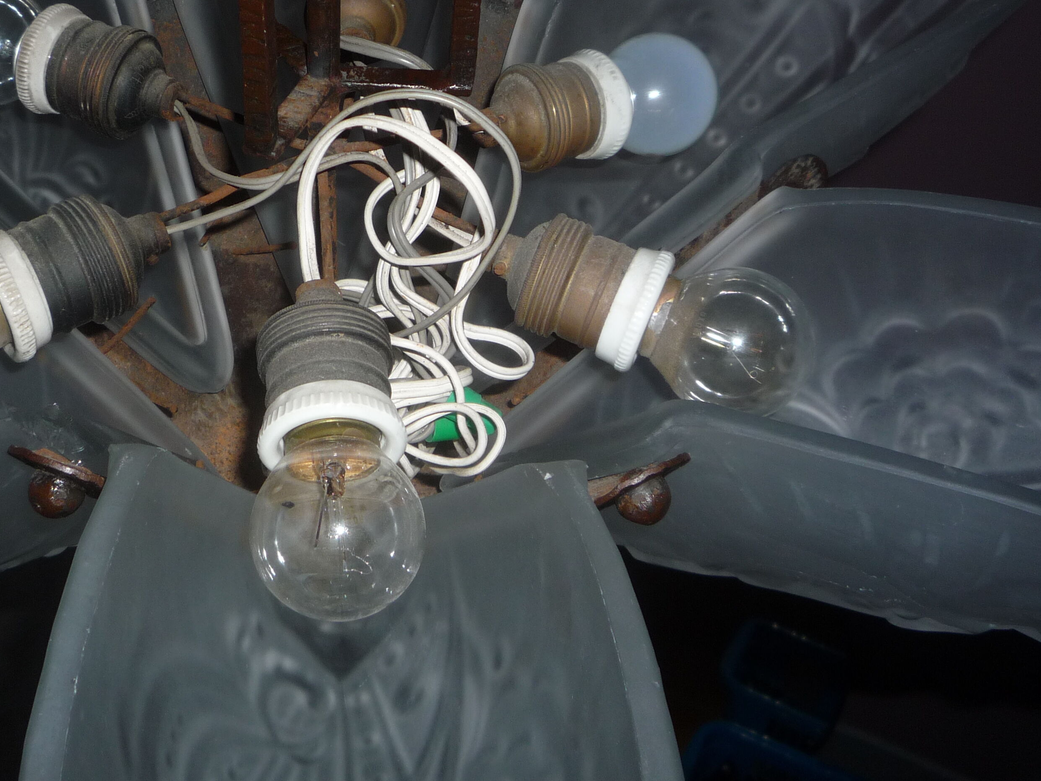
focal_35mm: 44
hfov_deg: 42.5
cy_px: 265
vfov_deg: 32.6
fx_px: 1323
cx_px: 369
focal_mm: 5.2
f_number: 3.3
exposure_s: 1/30
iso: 100
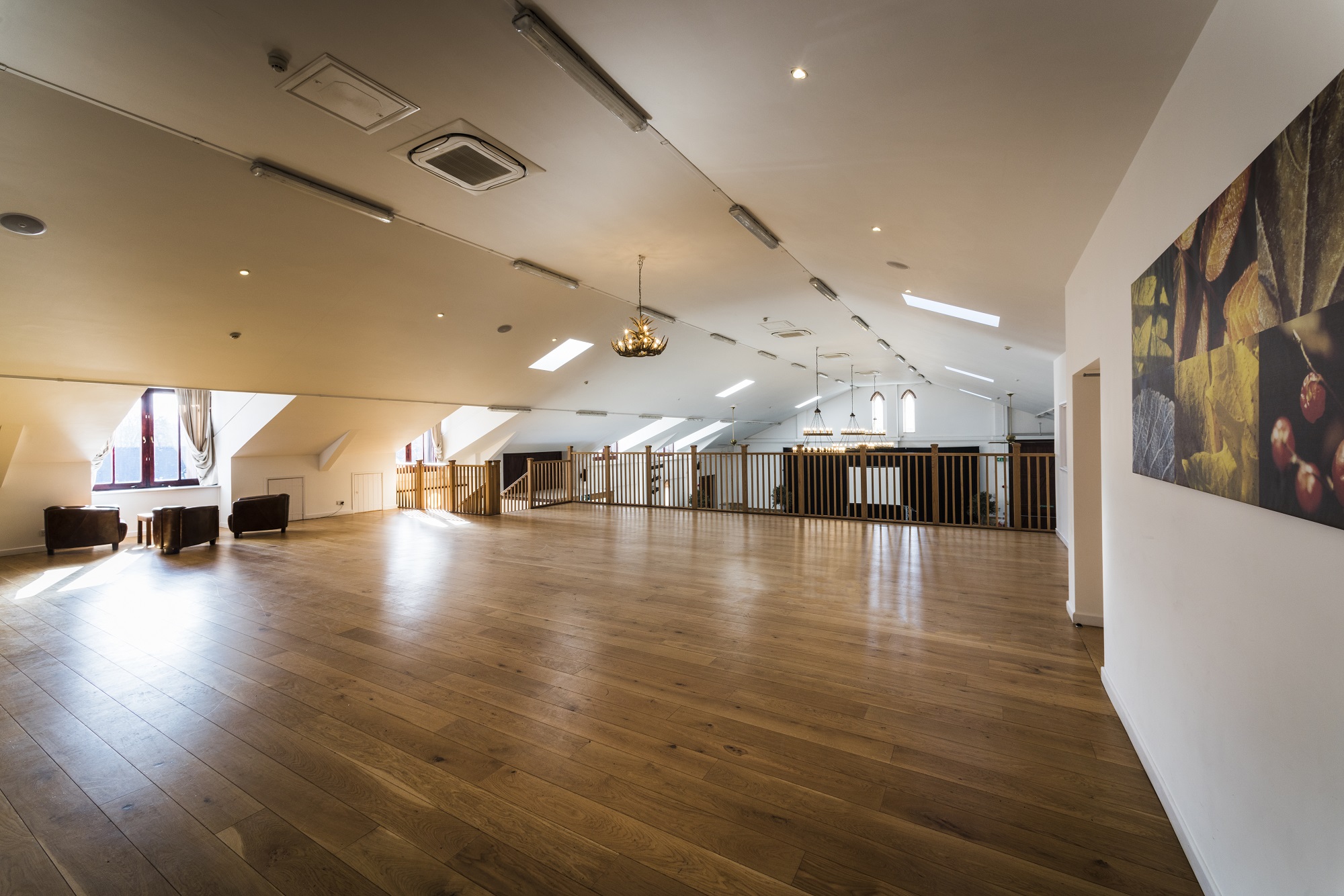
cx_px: 672
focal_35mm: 14
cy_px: 448
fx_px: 523
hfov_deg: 104.2
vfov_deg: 81.2
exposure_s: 1/10
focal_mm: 14
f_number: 11
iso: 200
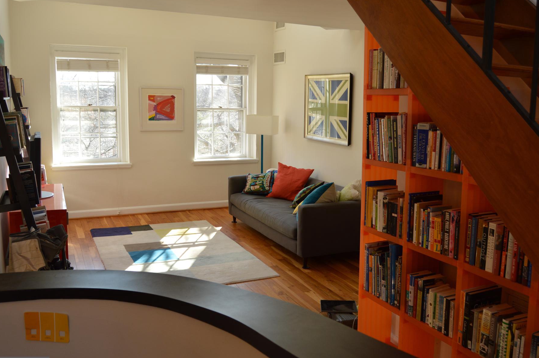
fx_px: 464
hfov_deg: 60.3
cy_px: 173
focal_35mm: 31
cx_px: 292
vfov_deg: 42.2
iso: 200
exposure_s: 1/80
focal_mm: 18
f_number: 4.5
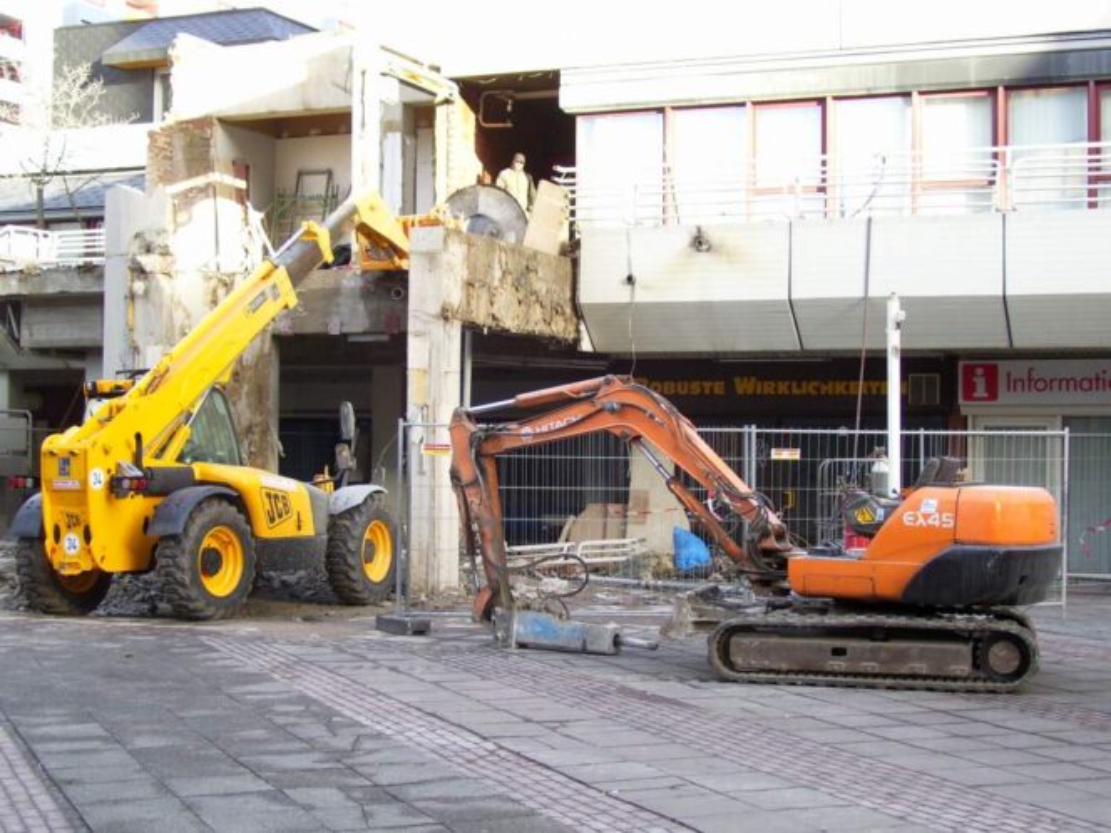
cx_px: 556
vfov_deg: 25.7
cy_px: 416
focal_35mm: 57
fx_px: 1829
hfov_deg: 33.8
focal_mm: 9.4
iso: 80
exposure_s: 1/90
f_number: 3.4
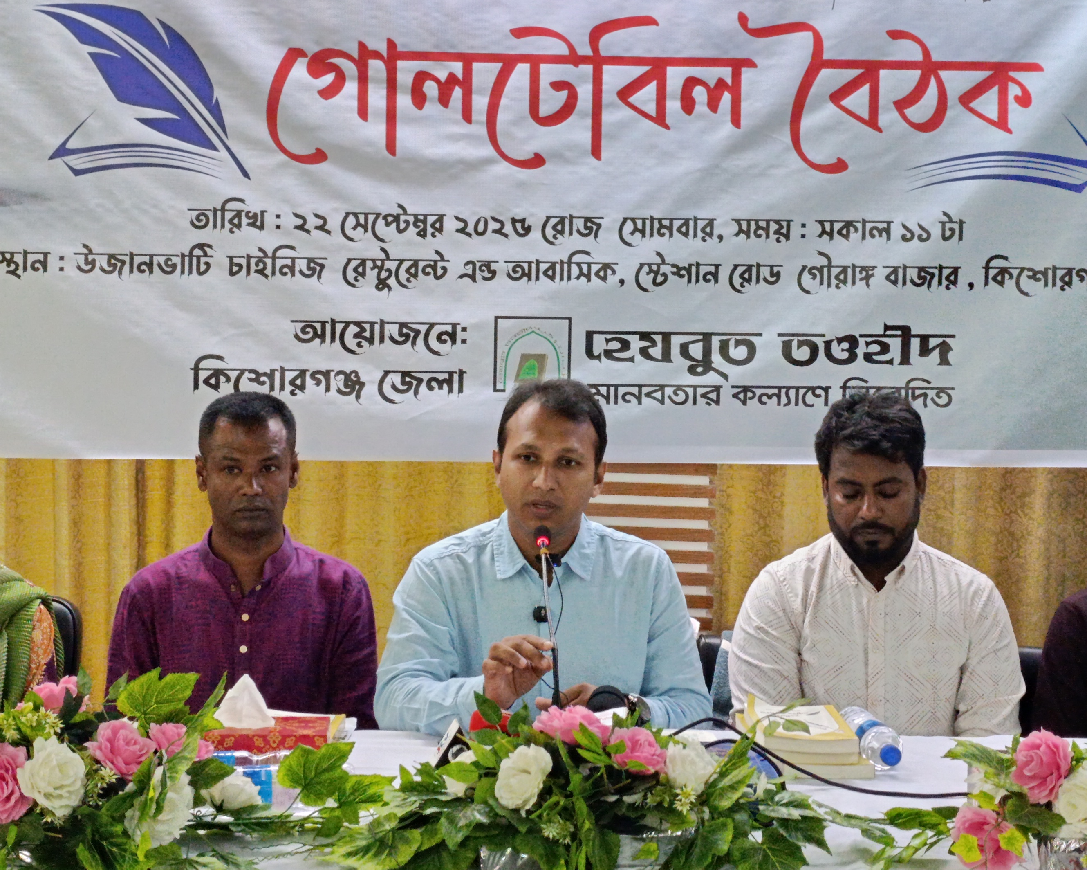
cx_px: 566
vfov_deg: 22.1
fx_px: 2220
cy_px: 365
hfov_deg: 27.5
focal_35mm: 69
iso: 892
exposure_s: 1/50
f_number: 1.65
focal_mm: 6.11
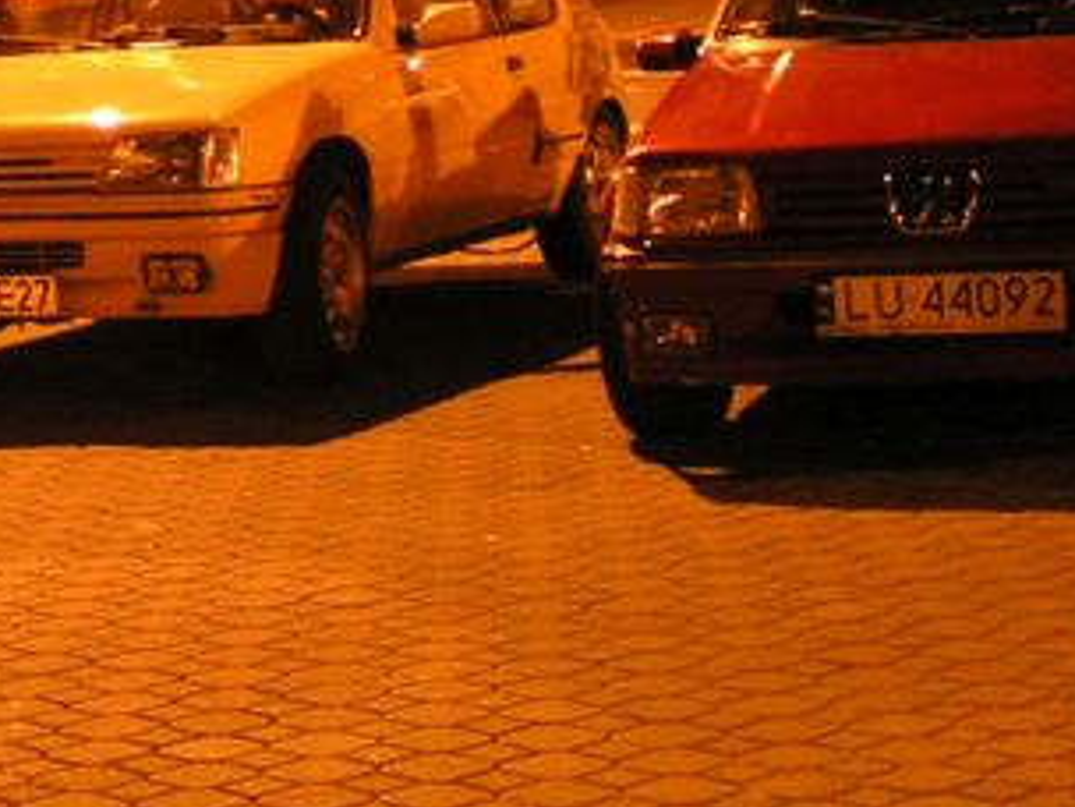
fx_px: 3509
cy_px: 28
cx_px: 35
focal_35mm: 113
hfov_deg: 17.1
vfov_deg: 13.0
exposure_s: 1.6
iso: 200
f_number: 2.8
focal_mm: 6.6
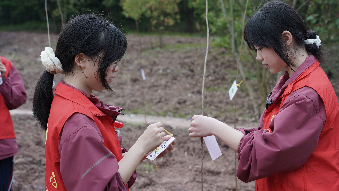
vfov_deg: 14.6
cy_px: 91
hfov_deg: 25.6
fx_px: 746
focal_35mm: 83
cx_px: 192
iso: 100
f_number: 5.6
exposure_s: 1/60
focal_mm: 63
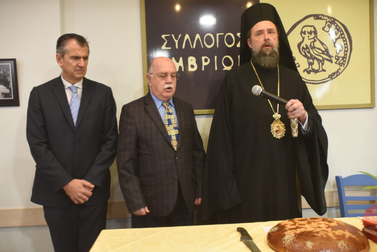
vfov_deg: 37.9
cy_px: 126
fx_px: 367
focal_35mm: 35
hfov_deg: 54.4
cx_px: 188
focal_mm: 35
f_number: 4
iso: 1600
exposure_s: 1/50
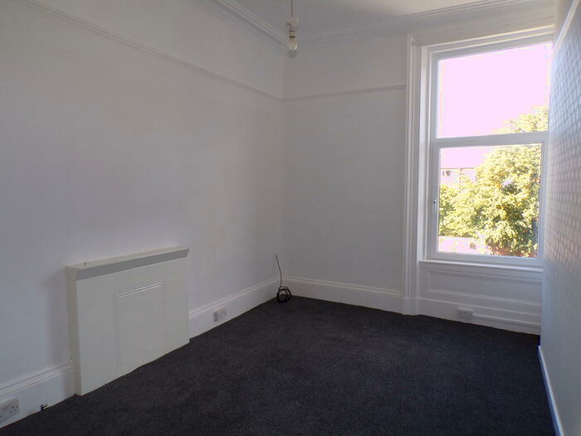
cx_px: 290
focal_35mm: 24
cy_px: 218
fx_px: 403
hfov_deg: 71.6
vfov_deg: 56.8
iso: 83
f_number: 4.3
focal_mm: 4.3
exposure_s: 1/34
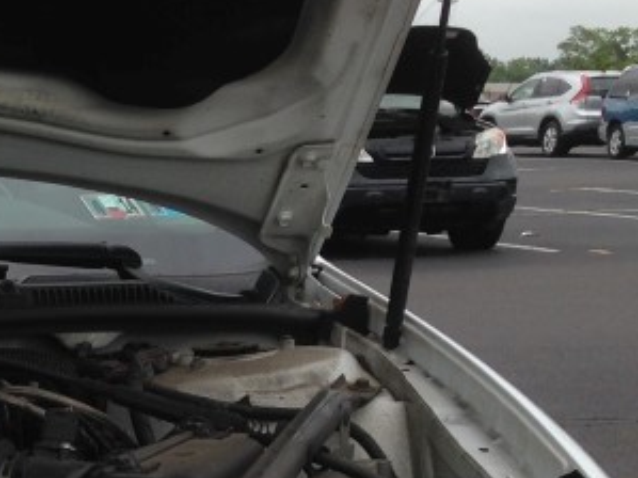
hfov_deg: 16.2
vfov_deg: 12.7
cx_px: -269
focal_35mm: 113
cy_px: 634
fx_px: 2082
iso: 50
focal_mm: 4.12
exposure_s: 1/396
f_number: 2.4
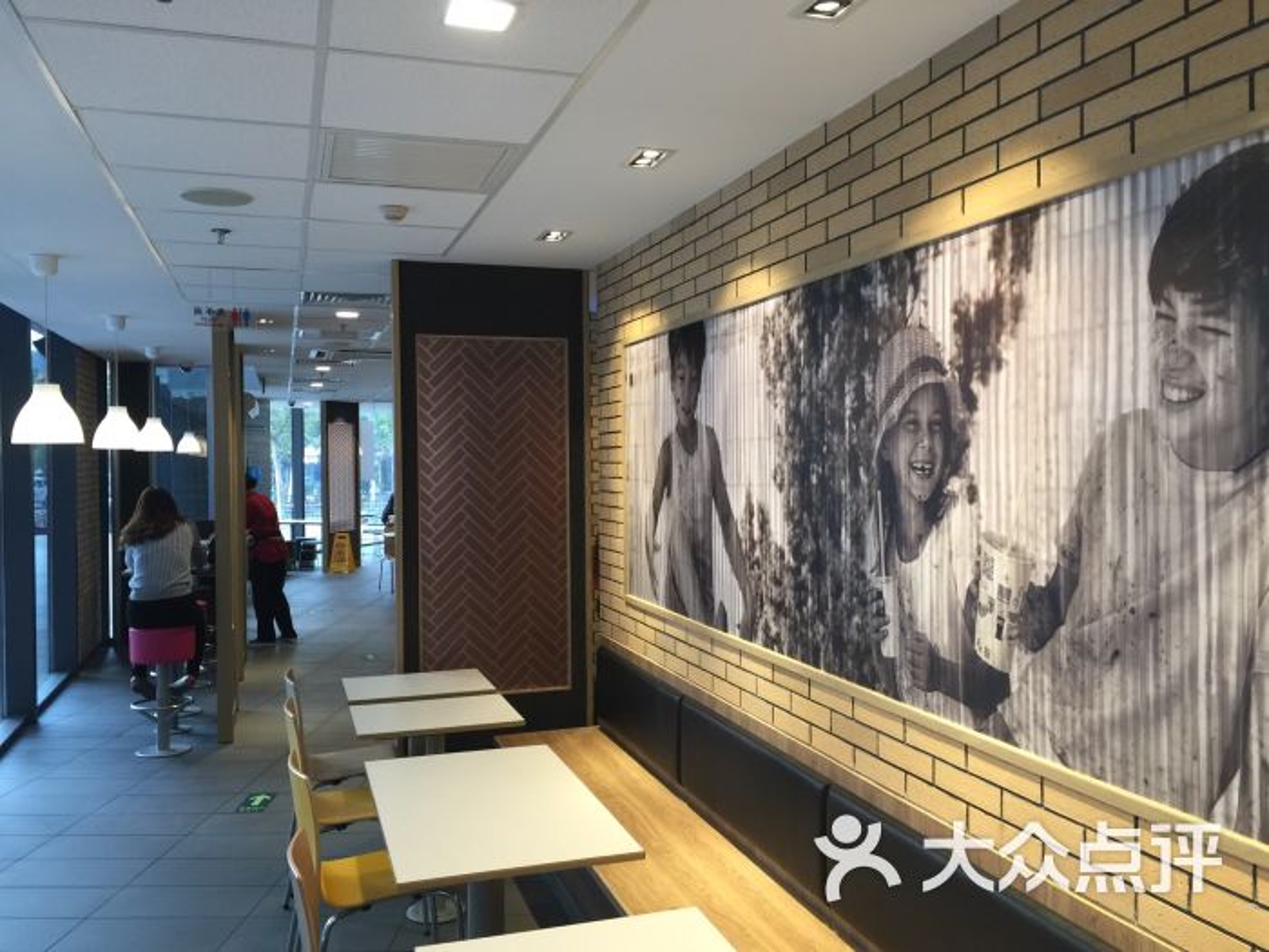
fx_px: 1063
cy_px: 476
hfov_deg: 61.7
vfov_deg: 48.2
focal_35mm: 29
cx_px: 634
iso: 40
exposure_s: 1/17
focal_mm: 4.15
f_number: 2.2
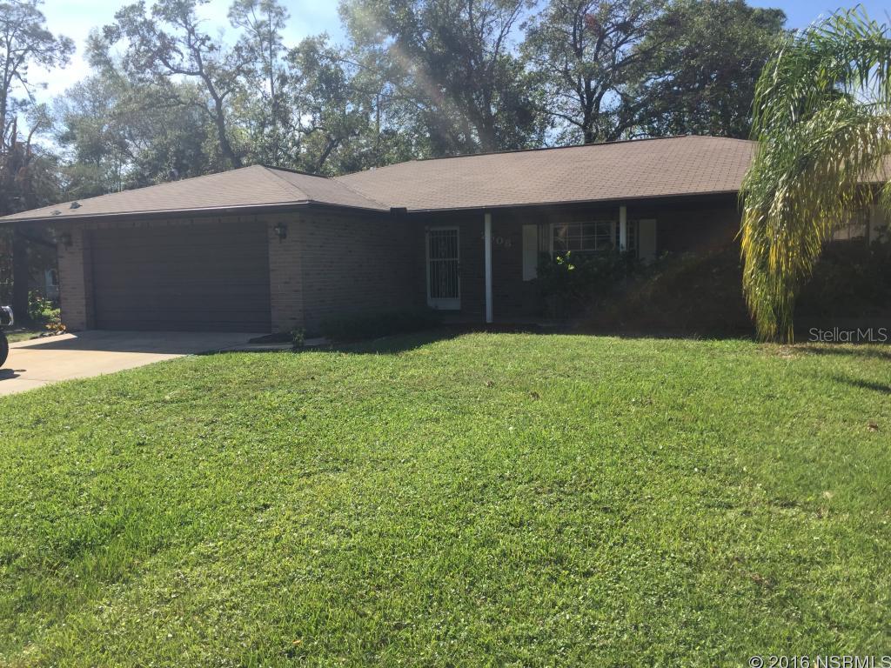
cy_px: 334
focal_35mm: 29
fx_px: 746
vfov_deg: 48.2
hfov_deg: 61.7
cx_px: 446
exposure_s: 1/1522
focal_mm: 4.15
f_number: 2.2
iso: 32
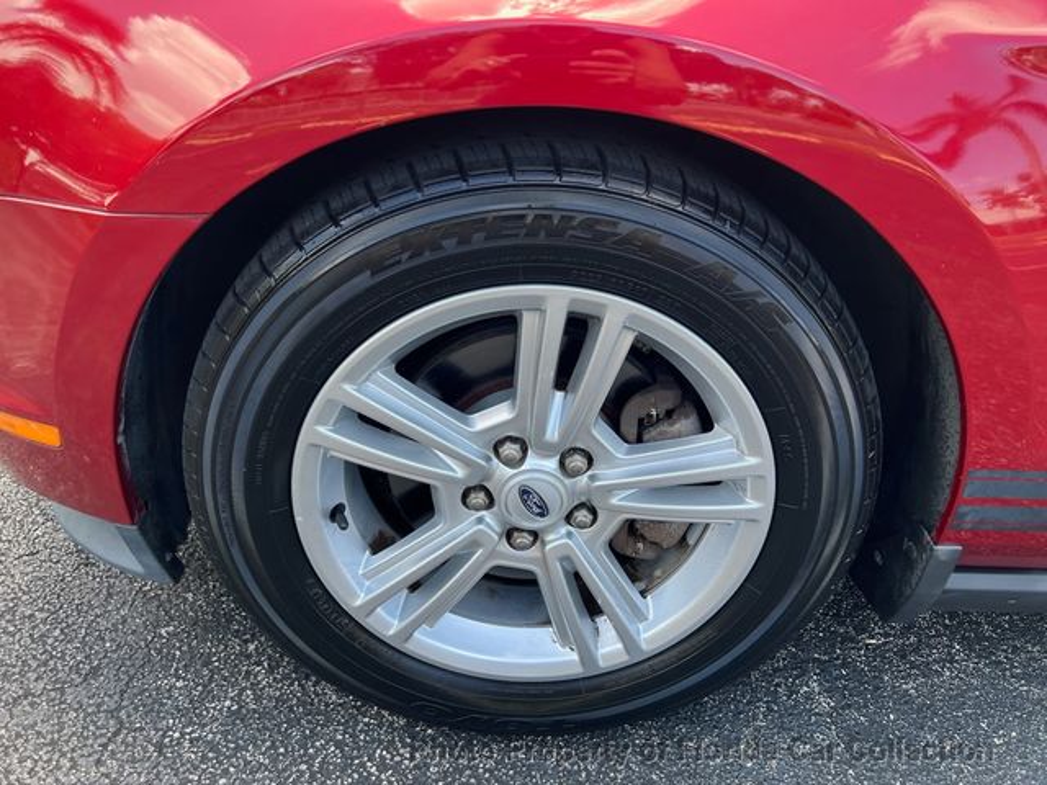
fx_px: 786
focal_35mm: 26
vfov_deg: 53.1
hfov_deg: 67.3
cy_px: 392
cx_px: 524
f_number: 1.5
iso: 40
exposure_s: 1/222
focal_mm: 5.7
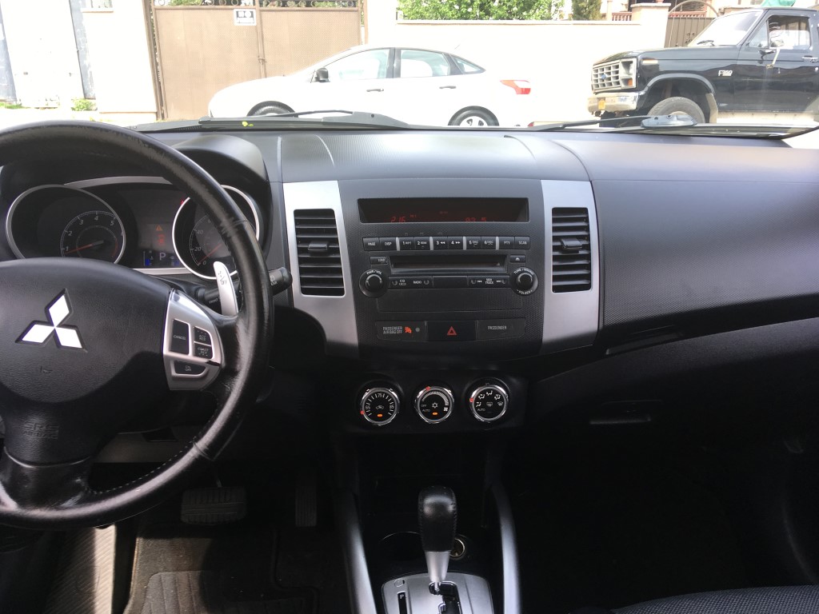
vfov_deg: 48.2
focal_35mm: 29
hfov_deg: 61.7
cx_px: 410
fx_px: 686
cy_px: 307
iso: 25
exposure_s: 1/120
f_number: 2.2
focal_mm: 4.15
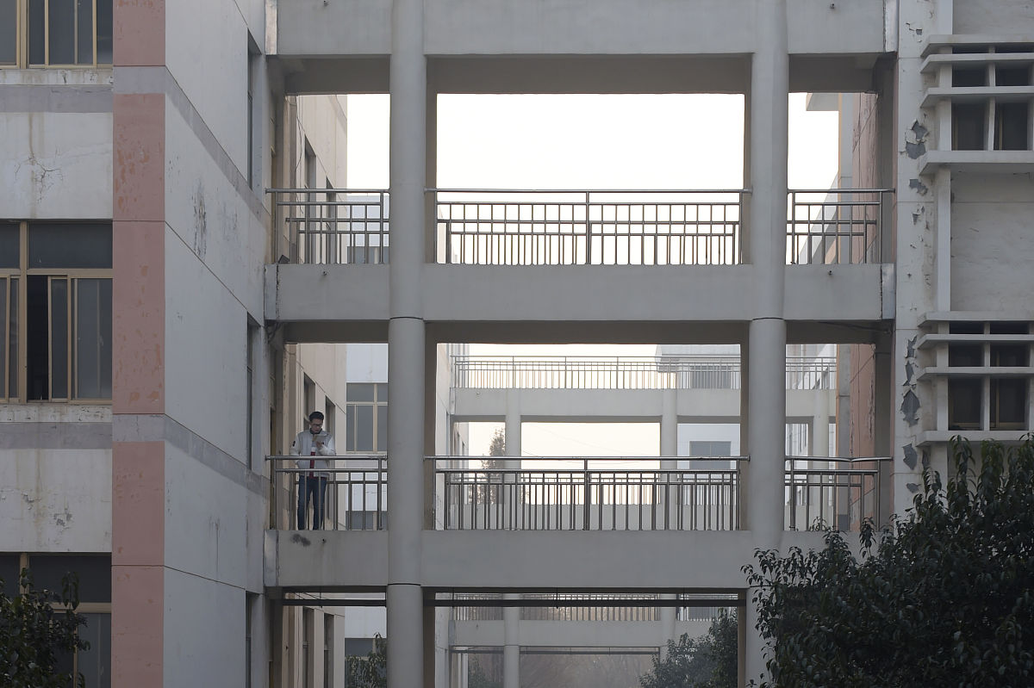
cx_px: 517
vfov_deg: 19.4
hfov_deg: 28.9
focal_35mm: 70
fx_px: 2010
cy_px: 344
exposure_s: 1/500
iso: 400
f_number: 3.2
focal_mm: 70
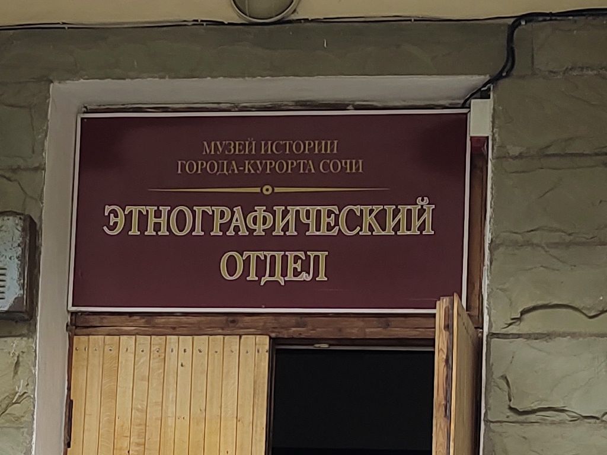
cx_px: 304
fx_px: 438
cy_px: 228
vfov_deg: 54.9
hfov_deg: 69.4
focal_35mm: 25
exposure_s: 1/469
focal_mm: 5.42
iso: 50
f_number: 1.89
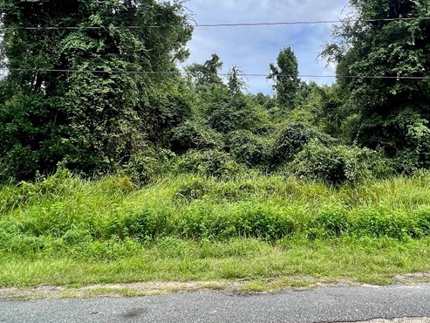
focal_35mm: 27
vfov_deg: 50.5
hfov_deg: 63.7
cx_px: 286
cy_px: 108
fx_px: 335
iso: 32
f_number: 1.8
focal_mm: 1.57
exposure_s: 1/564
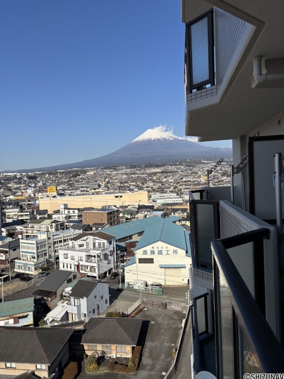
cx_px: 142
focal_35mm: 26
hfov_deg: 53.1
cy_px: 190
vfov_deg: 67.3
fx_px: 284
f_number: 1.6
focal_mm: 5.96
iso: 50
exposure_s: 1/4630
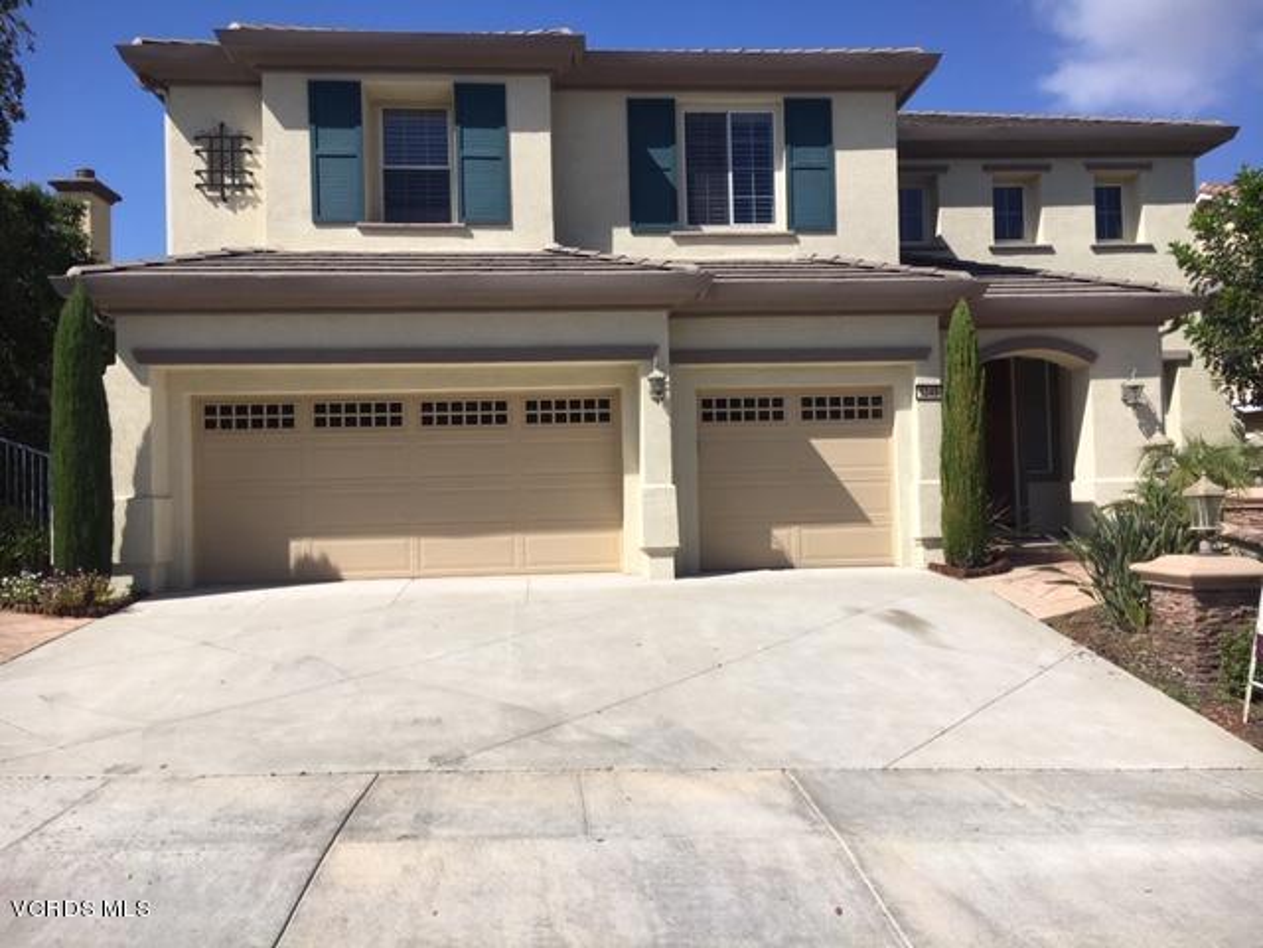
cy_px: 474
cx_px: 632
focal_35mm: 29
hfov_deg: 61.7
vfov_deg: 48.2
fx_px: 1058
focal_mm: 4.15
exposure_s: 1/2262
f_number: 2.2
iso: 25
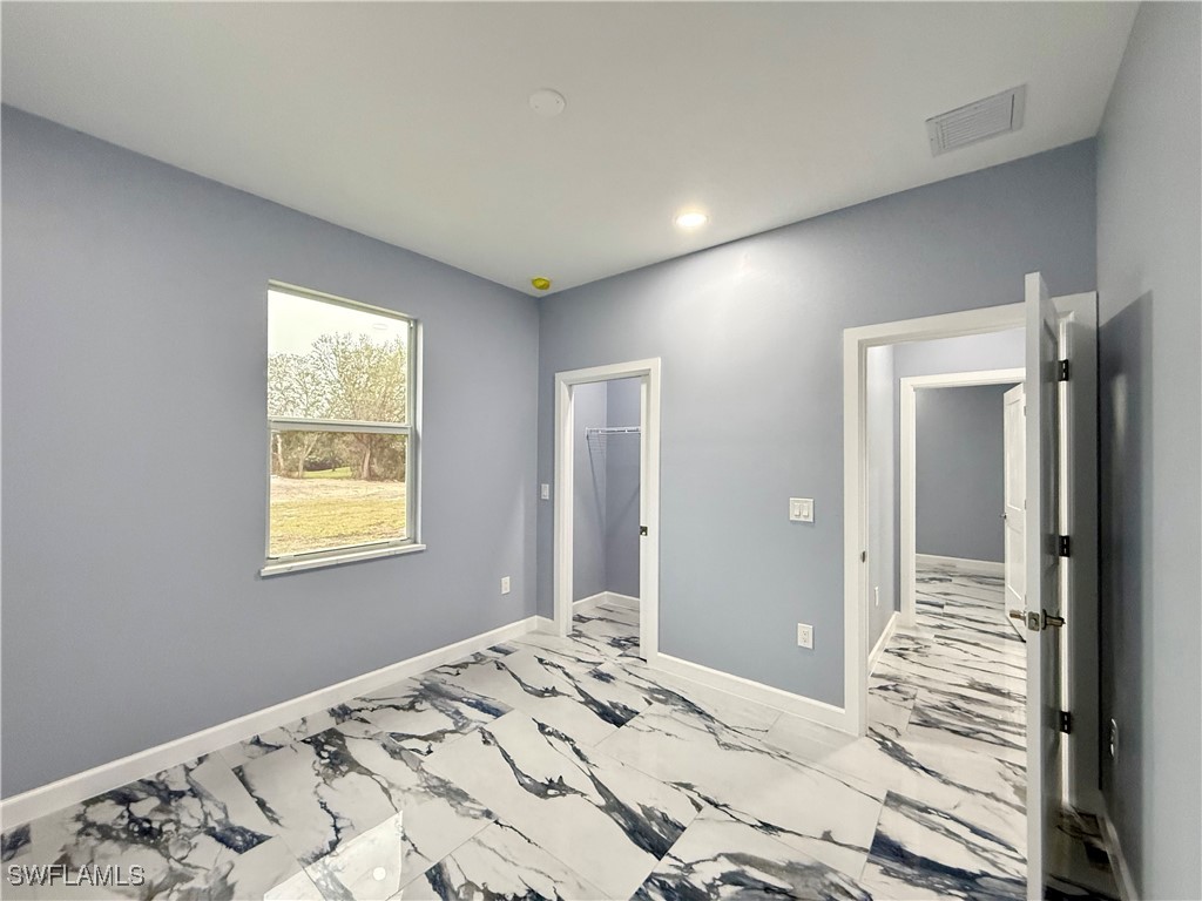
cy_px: 450
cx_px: 601
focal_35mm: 14
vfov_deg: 85.7
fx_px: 486
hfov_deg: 102.1
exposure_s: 1/120
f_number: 2.2
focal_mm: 2.22
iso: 500
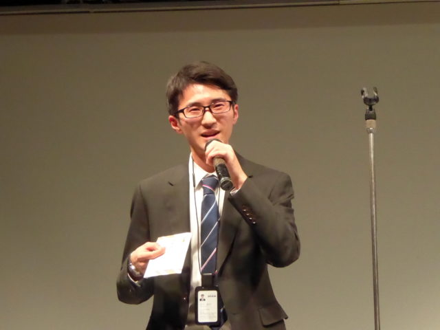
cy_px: 165
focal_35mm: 168
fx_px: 2135
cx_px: 220
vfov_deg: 8.8
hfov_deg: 11.8
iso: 1600
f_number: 5.4
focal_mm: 27.1
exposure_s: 1/80
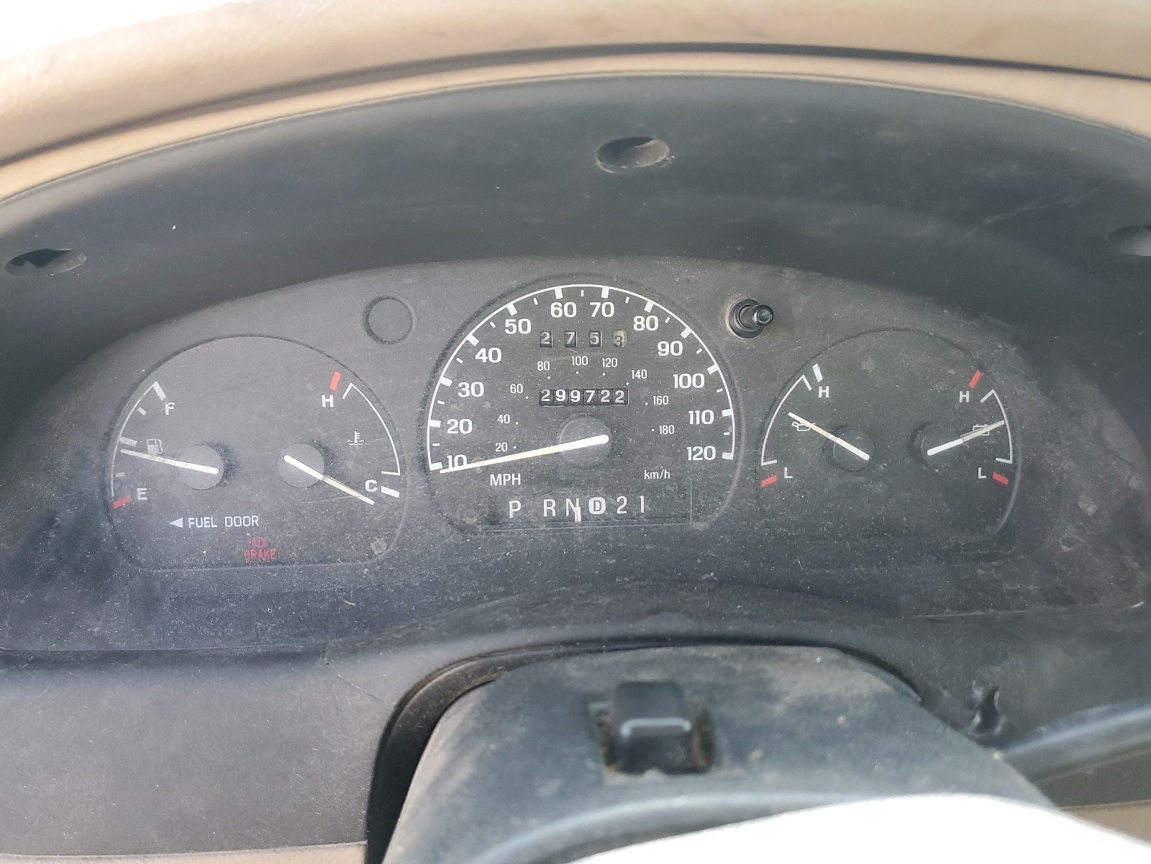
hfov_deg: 67.3
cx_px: 576
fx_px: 865
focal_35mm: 26
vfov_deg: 53.1
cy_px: 432
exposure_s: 1/120
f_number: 1.5
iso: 79
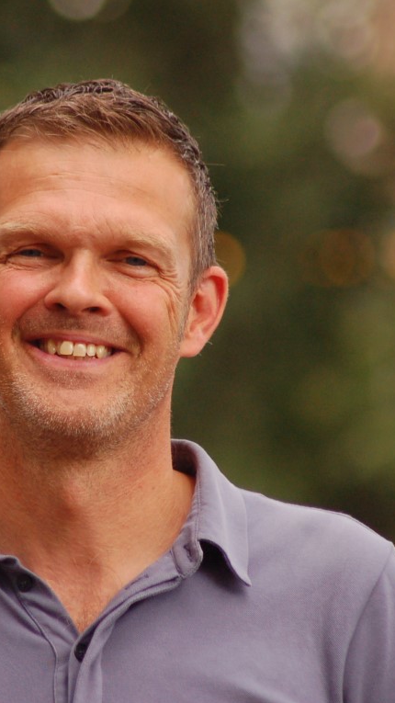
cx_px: 87
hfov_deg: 2.6
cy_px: 352
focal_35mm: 475
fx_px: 8849
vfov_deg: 4.5
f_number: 4.8
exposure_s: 1/1000
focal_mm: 200
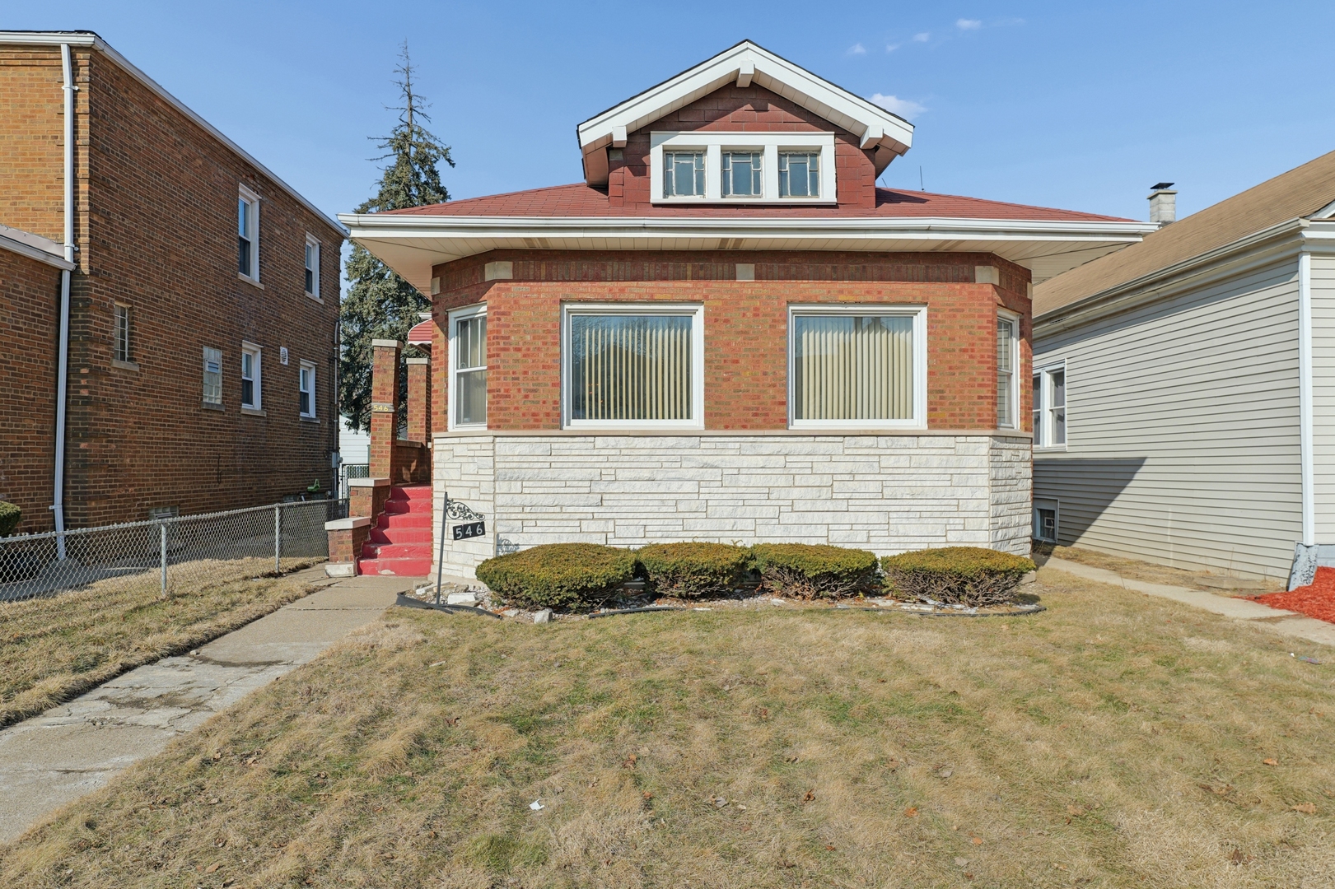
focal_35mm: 22
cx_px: 668
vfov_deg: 57.2
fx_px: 816
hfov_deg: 78.6
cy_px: 444
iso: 100
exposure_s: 1/400
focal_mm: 22
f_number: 7.1
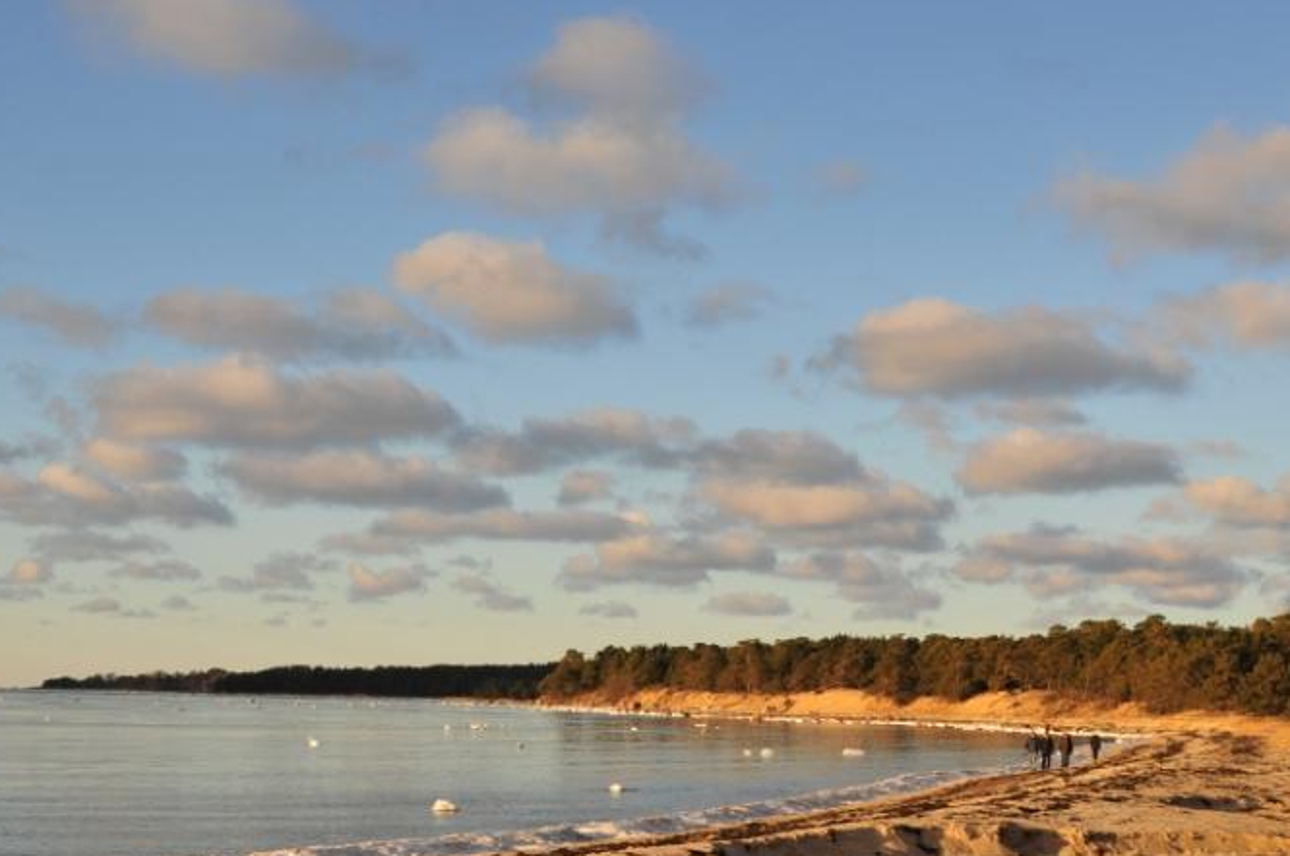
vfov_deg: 22.5
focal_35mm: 60
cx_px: 378
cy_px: 562
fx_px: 2147
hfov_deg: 33.0
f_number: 8
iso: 200
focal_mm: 26
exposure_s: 1/250
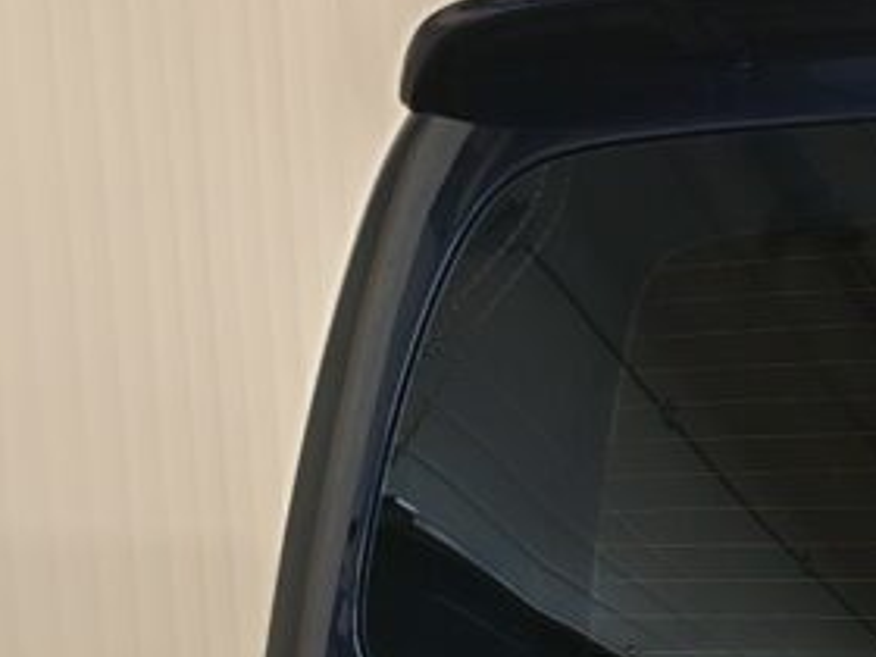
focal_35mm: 106
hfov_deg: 16.7
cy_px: 1036
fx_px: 2682
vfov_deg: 13.1
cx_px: 1345
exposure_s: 1/50
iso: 80
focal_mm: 5.4
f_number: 1.6
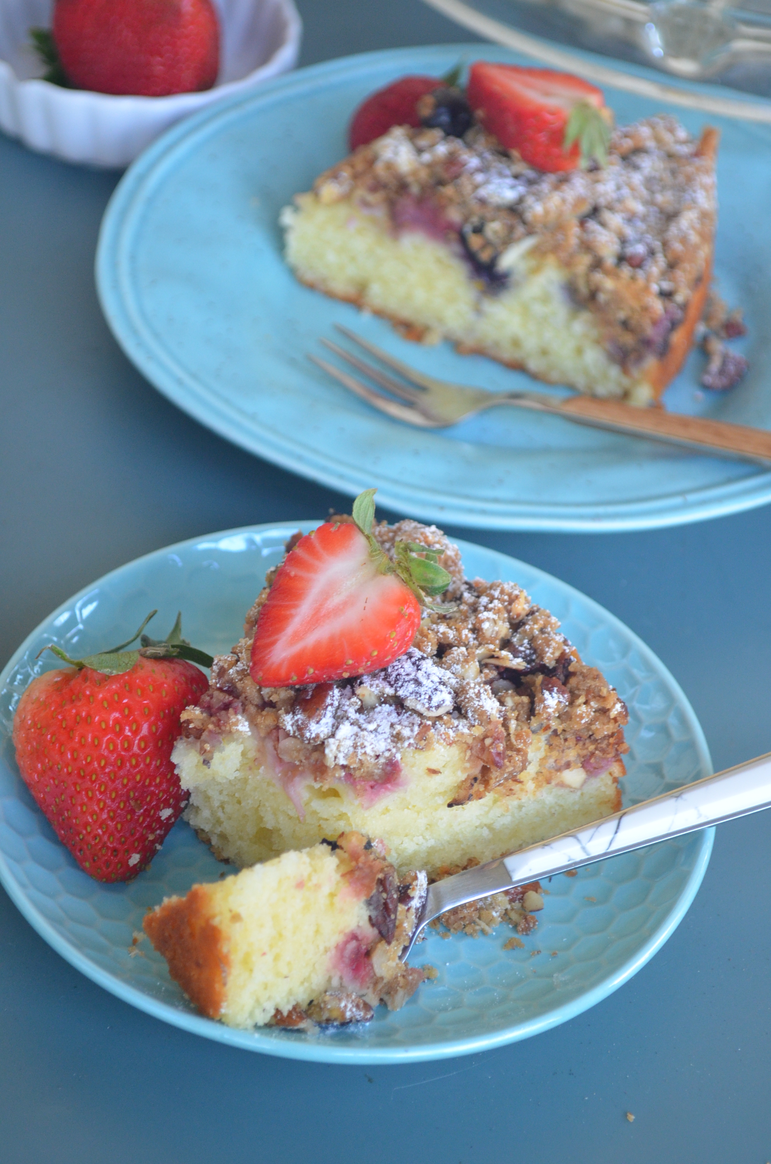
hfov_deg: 16.5
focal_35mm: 82
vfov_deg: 24.7
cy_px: 582
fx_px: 2662
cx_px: 386
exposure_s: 1/60
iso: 1100
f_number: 5.6
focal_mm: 55
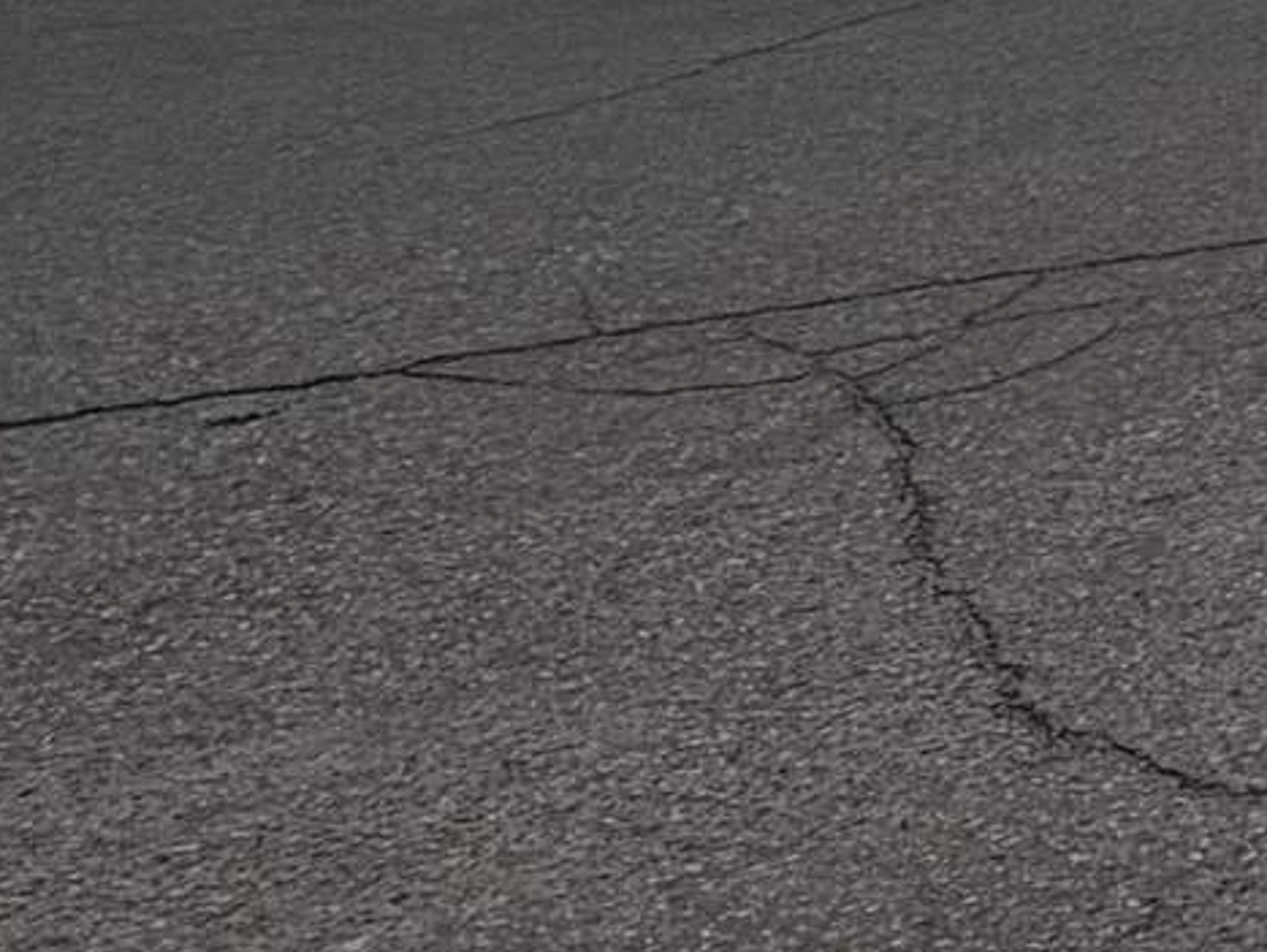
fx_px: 3370
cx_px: 2702
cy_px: -919
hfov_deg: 15.7
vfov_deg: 13.8
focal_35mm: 92
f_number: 2.2
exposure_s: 1/2320
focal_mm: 2.22
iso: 20
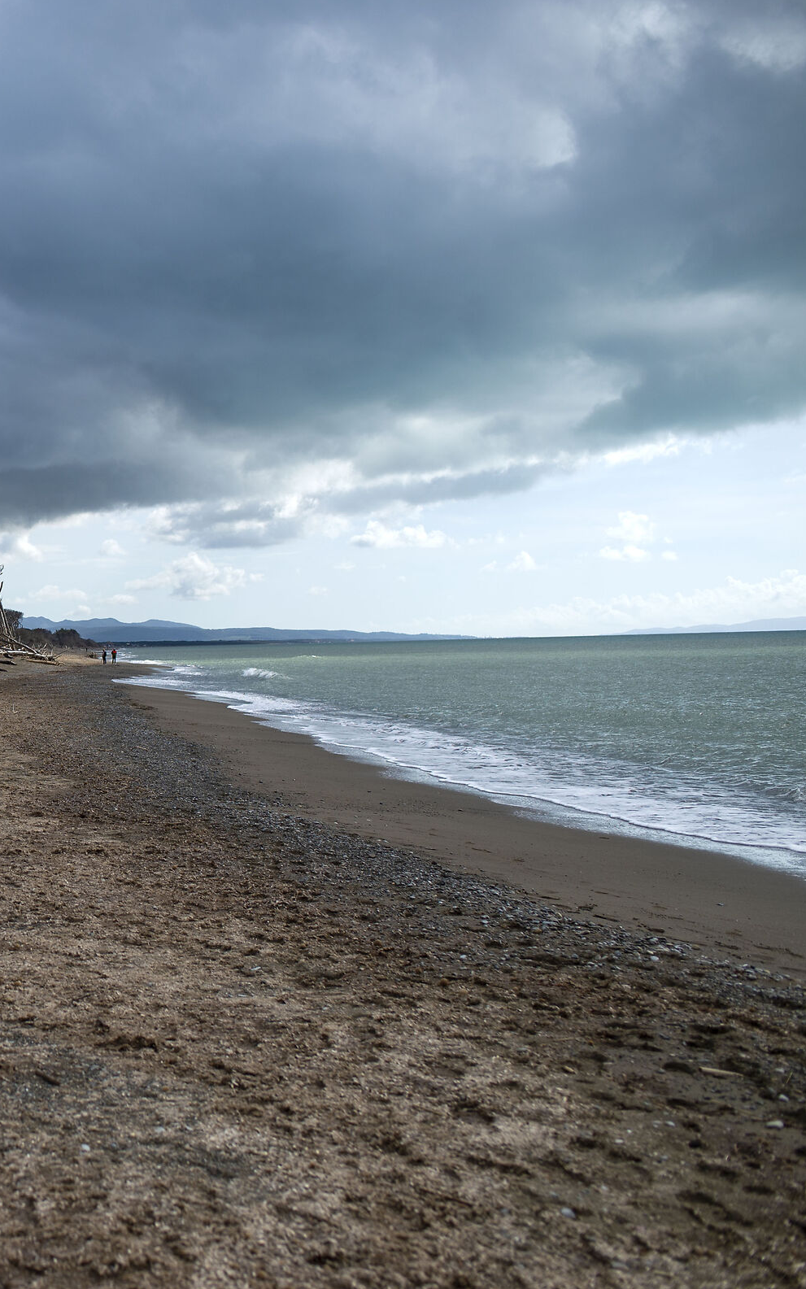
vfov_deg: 37.5
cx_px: -128
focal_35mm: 54
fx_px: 1897
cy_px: 647
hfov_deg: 22.4
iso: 100
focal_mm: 35
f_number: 2.8
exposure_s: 1/2500
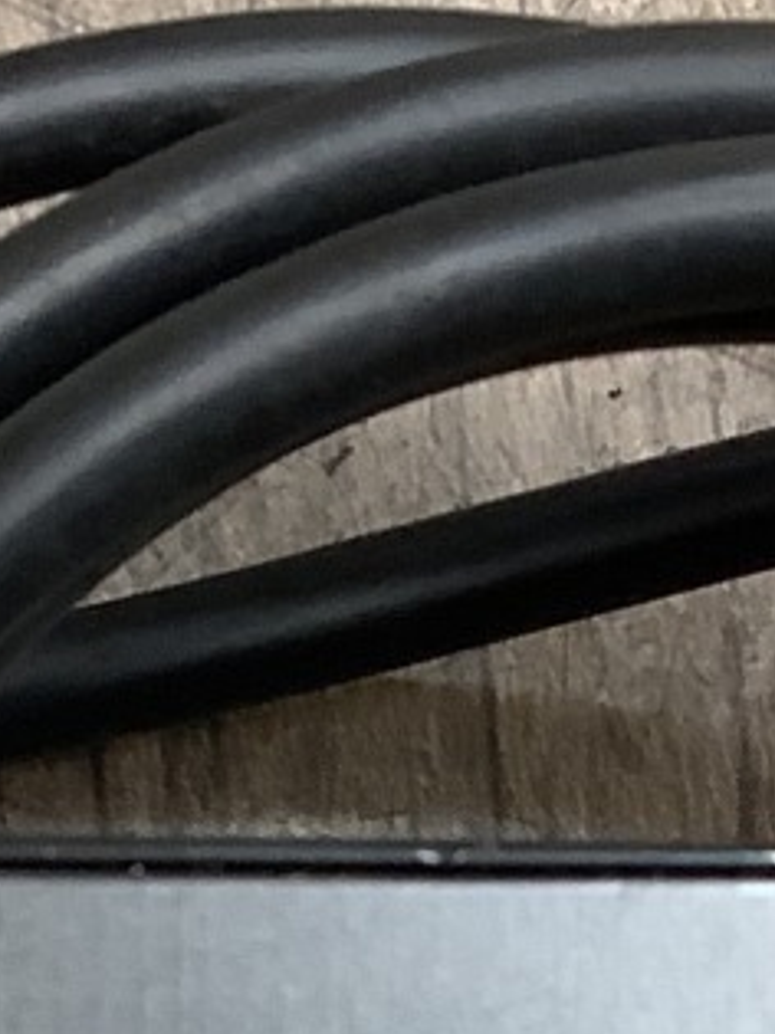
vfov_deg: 11.6
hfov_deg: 9.2
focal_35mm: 162
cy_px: 1626
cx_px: 286
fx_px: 4839
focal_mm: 3.3
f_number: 2.4
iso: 160
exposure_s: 1/50
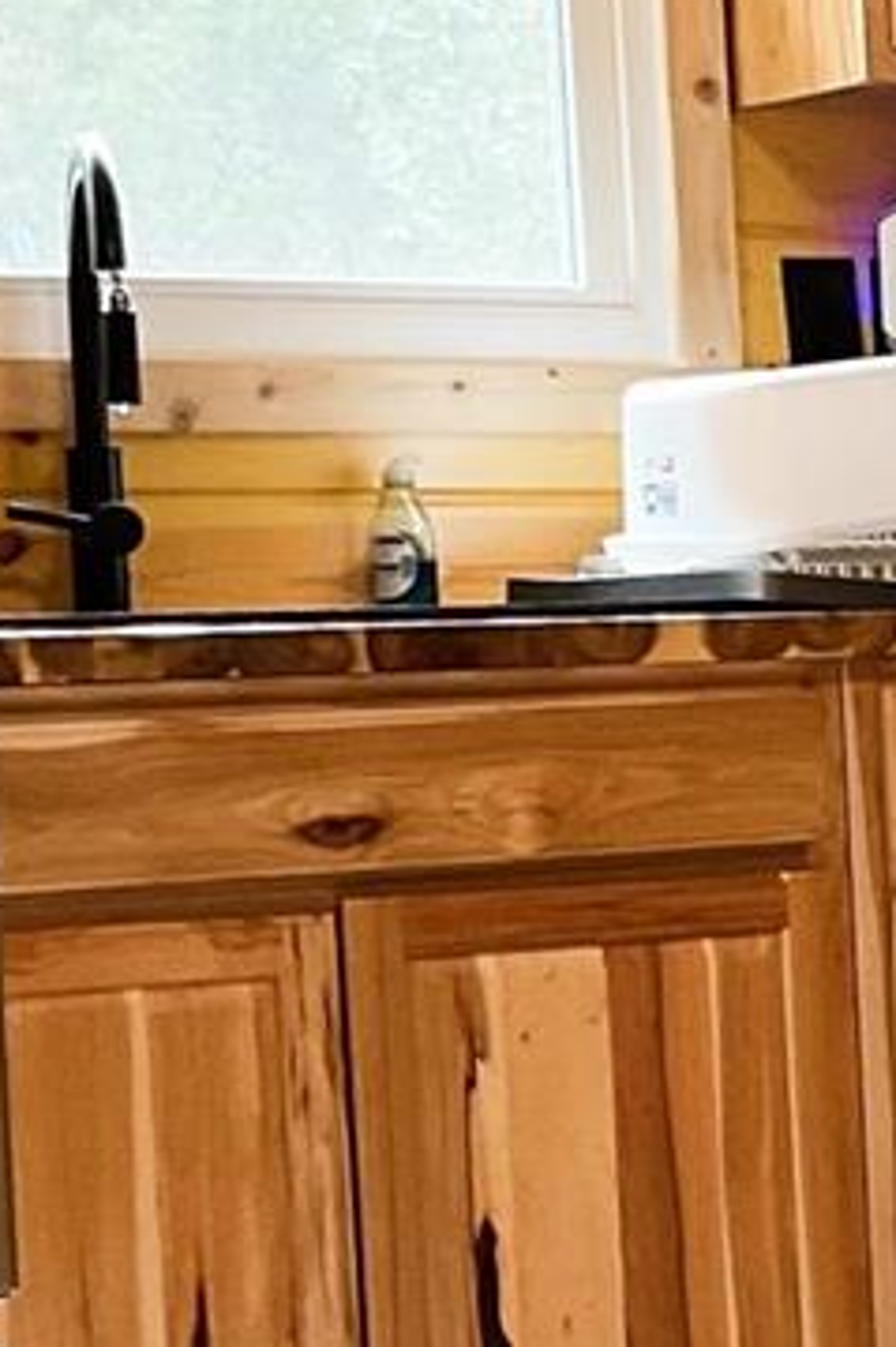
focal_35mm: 129
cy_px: 1058
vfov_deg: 15.8
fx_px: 4820
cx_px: 1833
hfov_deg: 9.8
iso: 50
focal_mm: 3
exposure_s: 1/60
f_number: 1.8
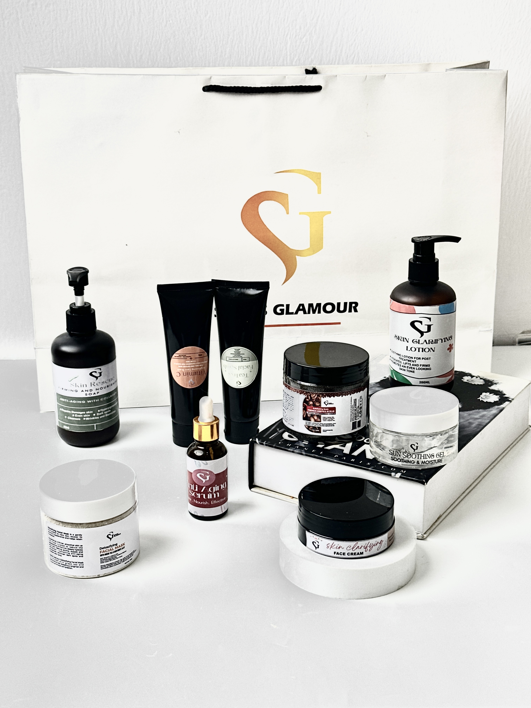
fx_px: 982
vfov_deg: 39.7
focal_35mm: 48
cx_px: 266
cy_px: 354
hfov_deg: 30.3
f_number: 1.78
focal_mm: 6.86
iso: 40
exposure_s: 1/117
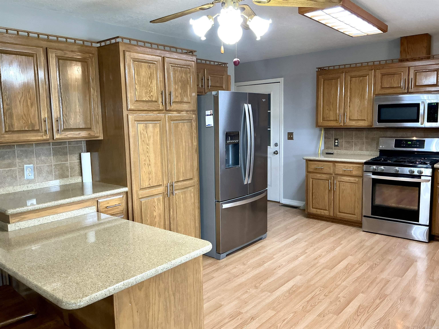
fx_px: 368
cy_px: 164
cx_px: 220
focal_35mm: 29
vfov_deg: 48.2
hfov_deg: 61.7
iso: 125
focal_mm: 3
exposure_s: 1/50
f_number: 1.8
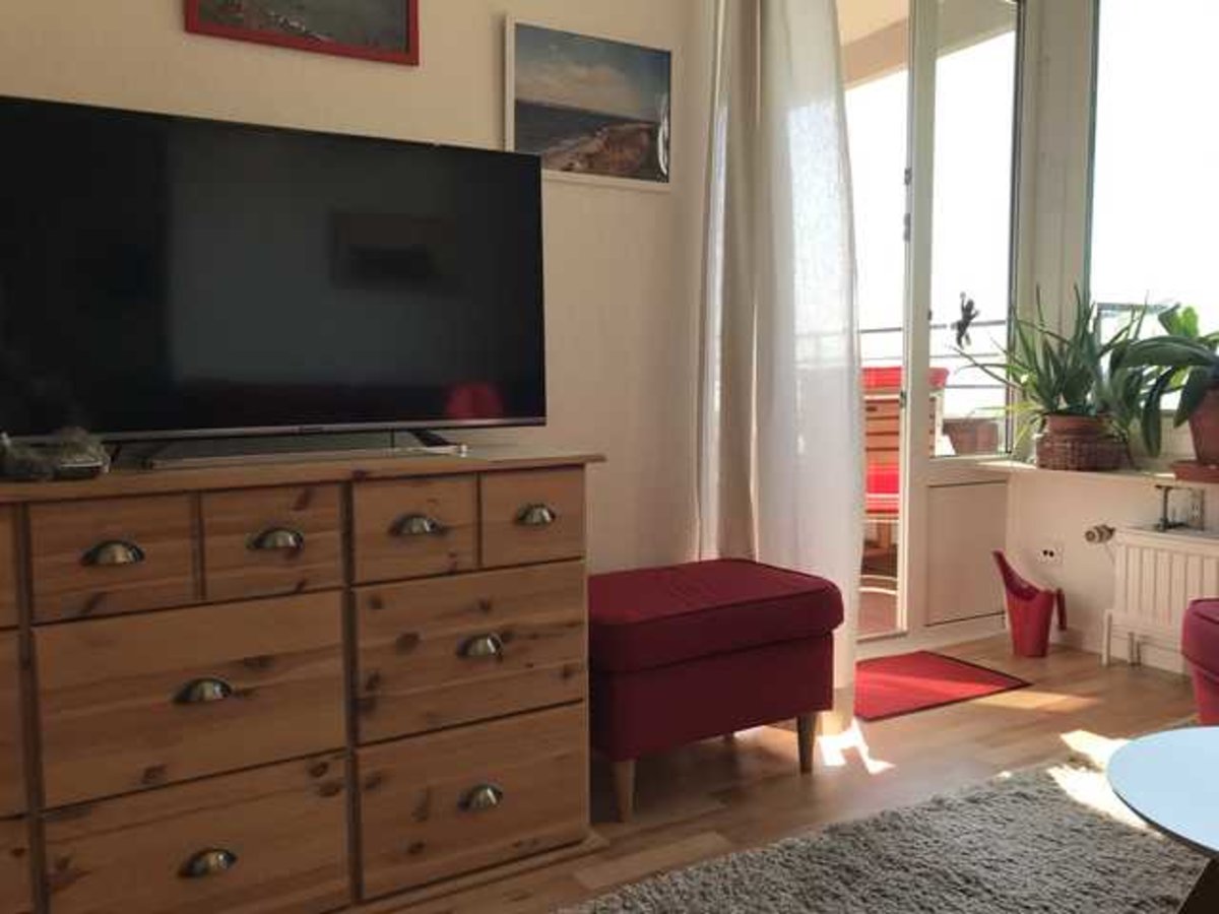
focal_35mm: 28
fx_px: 986
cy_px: 457
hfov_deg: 63.4
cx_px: 610
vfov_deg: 49.7
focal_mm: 3.99
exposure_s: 1/322
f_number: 1.8
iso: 20
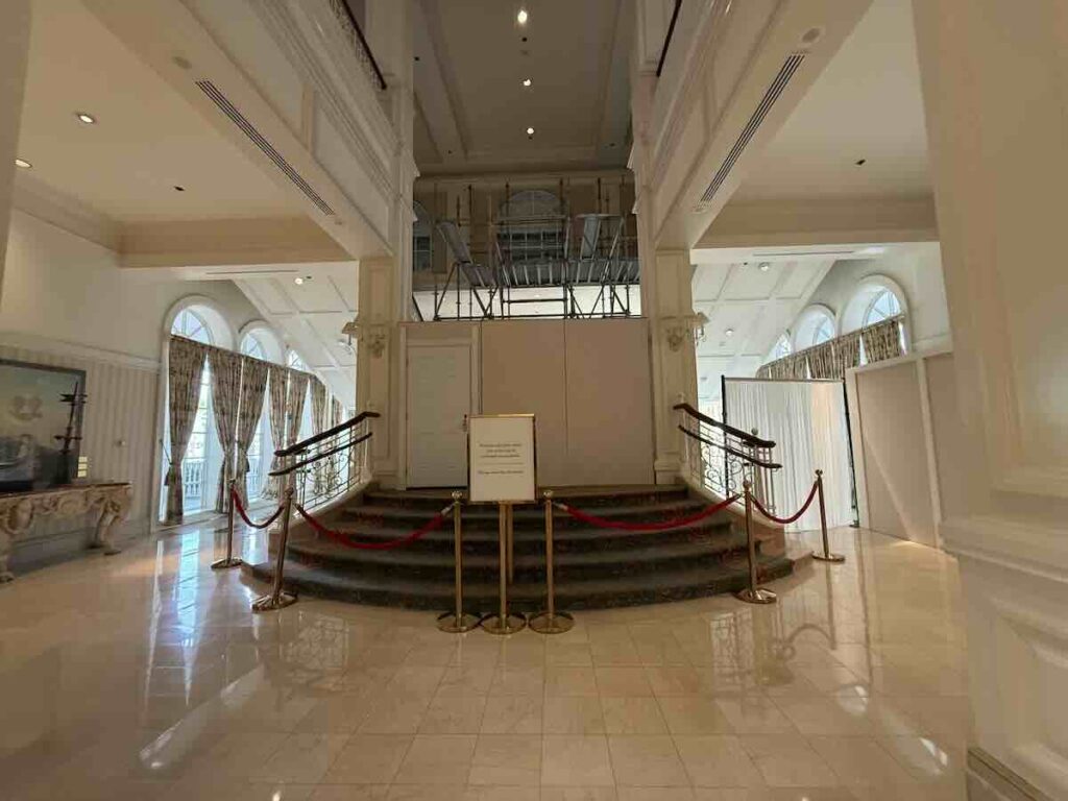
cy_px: 400
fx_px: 432
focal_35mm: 14
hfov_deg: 102.1
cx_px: 534
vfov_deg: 85.7
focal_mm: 2.22
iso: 500
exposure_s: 1/120
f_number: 2.2
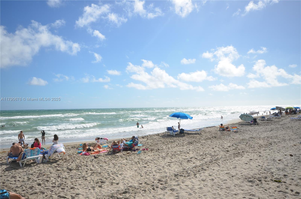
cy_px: 100
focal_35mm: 30
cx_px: 150
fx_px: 250
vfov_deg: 43.4
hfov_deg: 62.0
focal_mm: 20
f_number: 9
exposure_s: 1/320
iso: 100
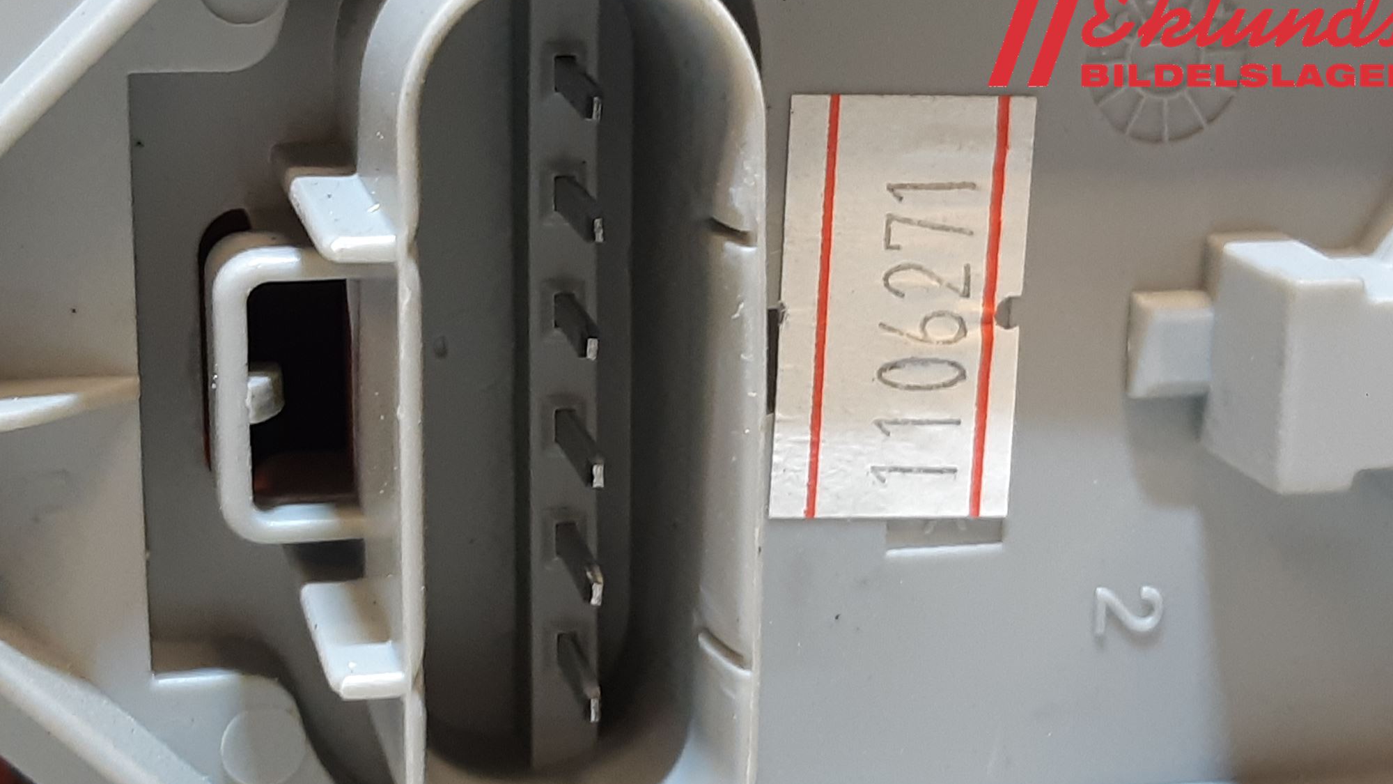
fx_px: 1071
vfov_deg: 39.8
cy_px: 504
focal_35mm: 29
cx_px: 702
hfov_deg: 66.1
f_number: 1.7
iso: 100
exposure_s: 1/50
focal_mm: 3.93
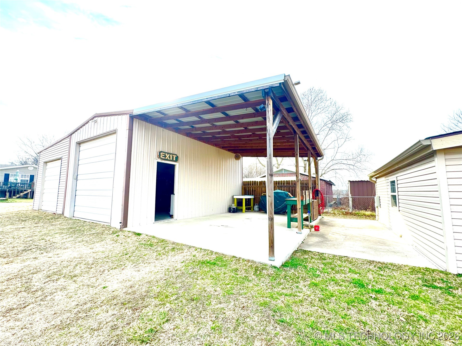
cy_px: 173
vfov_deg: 85.7
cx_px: 231
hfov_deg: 102.1
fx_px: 187
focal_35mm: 14
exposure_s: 1/552
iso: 50
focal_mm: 2.22
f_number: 2.2
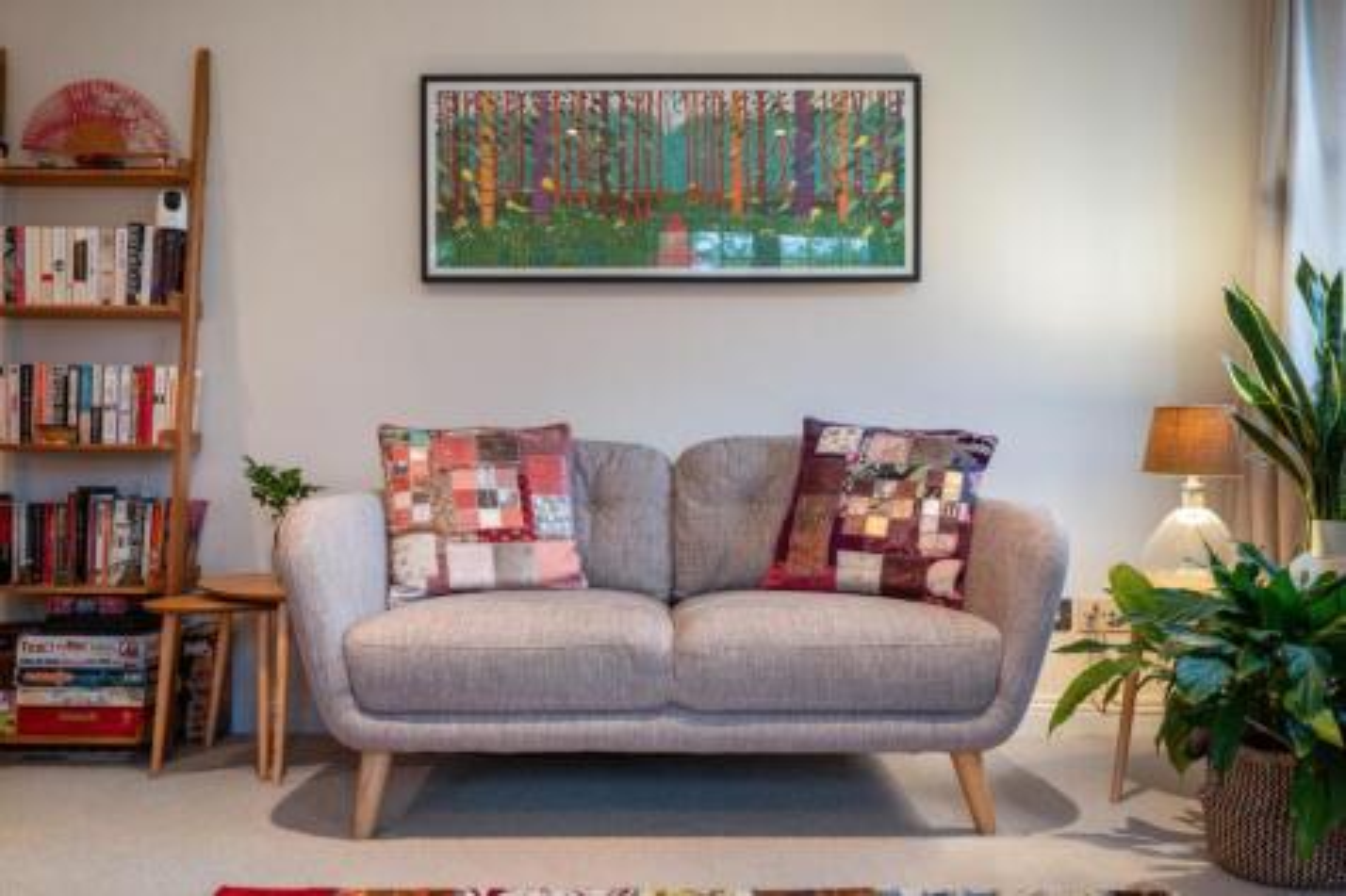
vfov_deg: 39.9
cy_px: 448
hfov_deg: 57.2
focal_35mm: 33
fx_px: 1233
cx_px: 673
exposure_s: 1/25
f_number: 4
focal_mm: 33
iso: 640
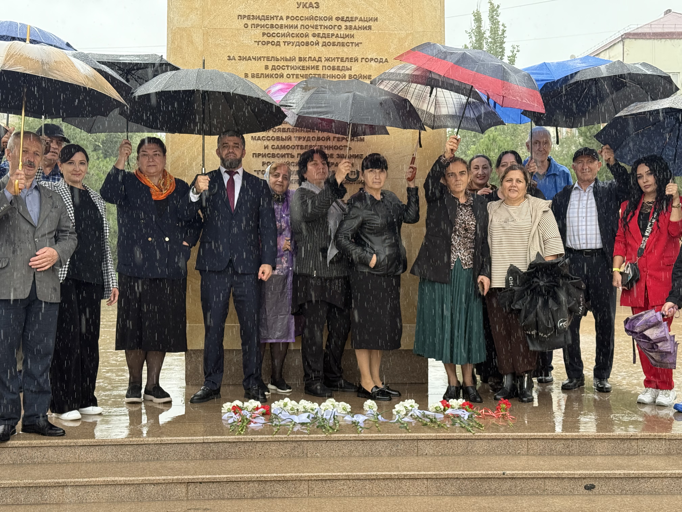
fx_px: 946
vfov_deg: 30.3
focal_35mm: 48
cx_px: 341
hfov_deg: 39.7
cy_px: 256
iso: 100
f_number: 1.78
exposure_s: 1/460
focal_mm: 6.76
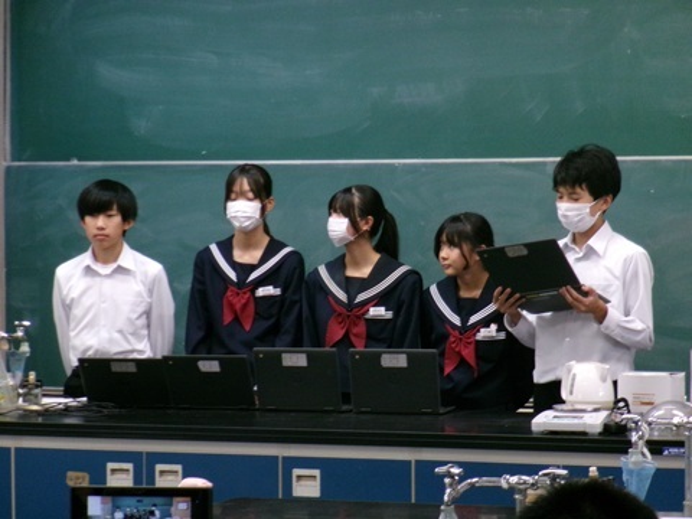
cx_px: 346
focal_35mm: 142
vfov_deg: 10.4
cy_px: 260
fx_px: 2839
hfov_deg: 13.9
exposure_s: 1/34
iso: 605
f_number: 6.3
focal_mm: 25.5
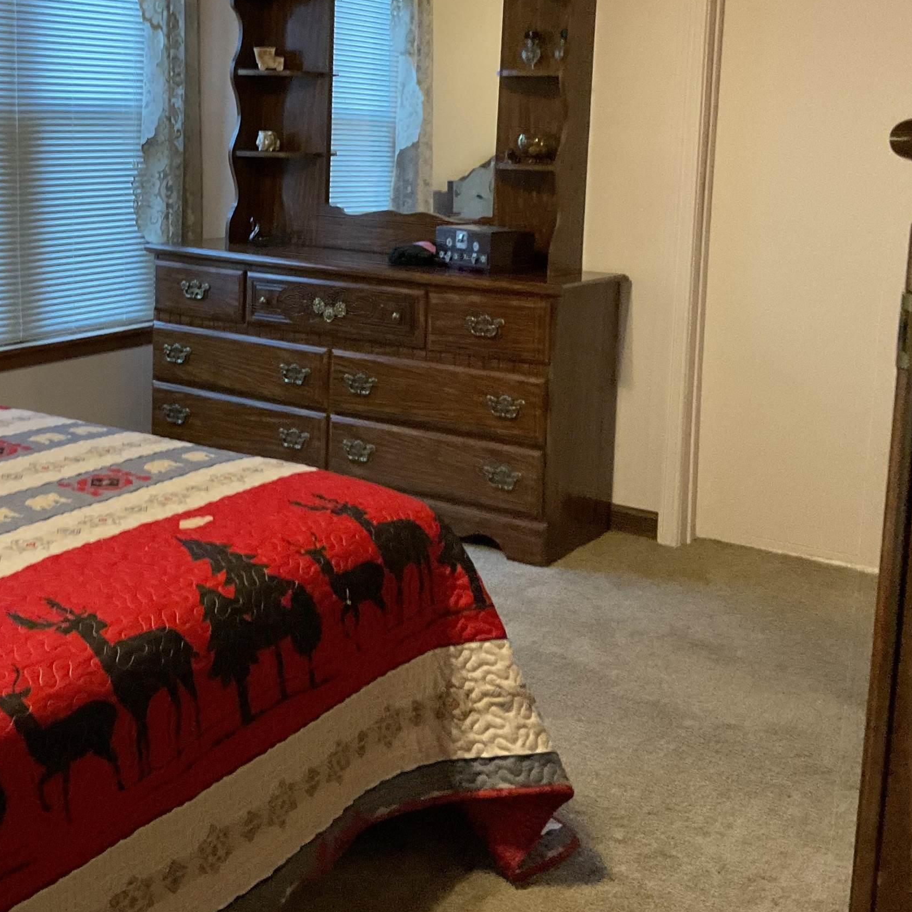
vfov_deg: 35.6
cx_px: 273
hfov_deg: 35.5
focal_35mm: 47
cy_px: 290
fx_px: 1401
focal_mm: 3
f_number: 1.8
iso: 250
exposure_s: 1/60
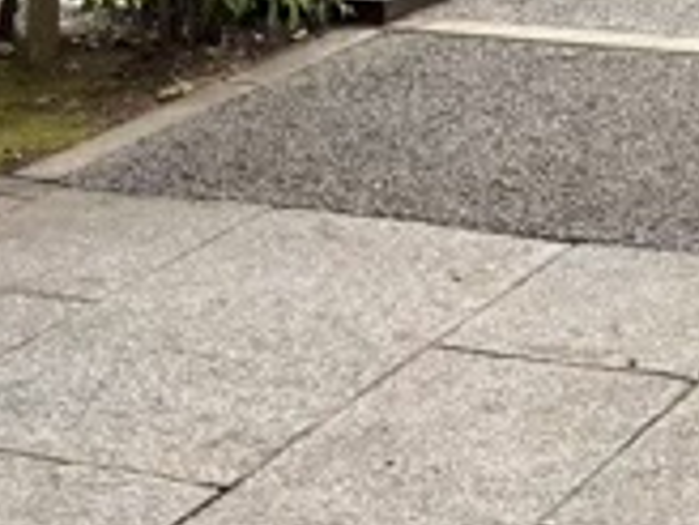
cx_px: 1100
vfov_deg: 12.1
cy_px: -455
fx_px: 2241
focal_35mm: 111
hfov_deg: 16.0
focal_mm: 5.96
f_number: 1.6
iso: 50
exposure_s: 1/452
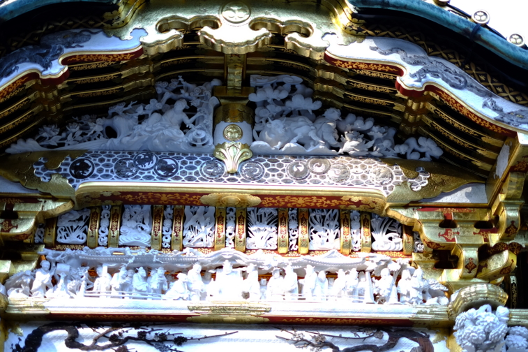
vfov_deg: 24.2
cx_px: 268
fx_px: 821
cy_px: 173
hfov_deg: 35.7
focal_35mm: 56
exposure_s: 1/240
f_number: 1.4
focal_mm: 35
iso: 100
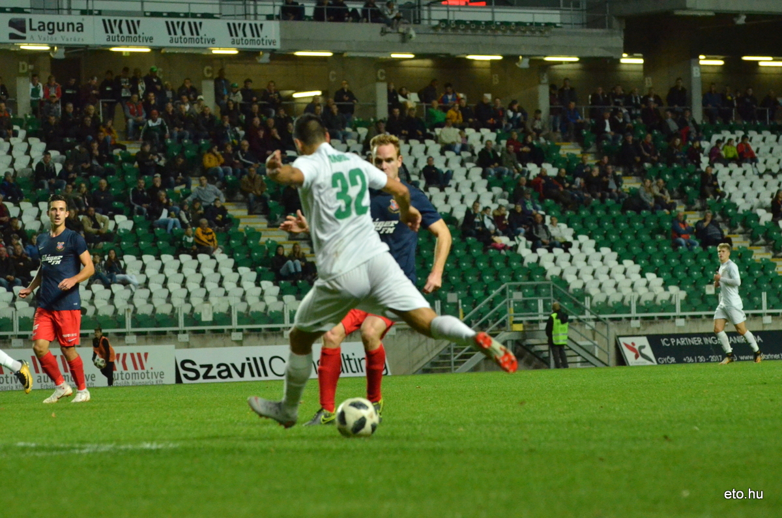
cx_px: 391
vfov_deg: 6.5
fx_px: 4553
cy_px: 259
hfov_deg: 9.8
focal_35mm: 210
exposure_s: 1/1250
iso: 5000
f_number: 4.8
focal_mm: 140
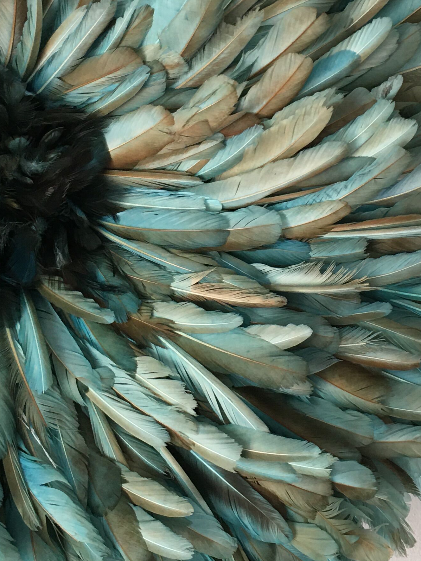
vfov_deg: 29.0
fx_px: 1070
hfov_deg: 22.2
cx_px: 252
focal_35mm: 66
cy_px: 147
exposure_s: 1/17
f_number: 2.2
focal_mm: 4.15
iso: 40
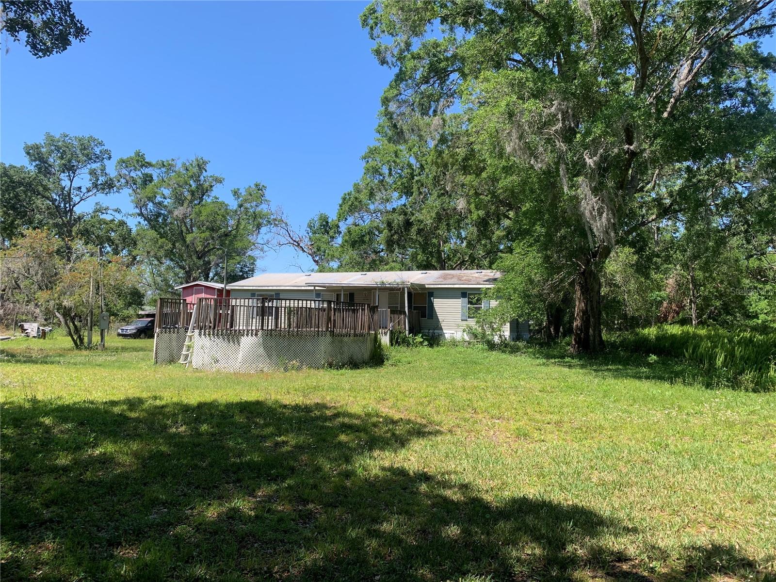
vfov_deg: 53.1
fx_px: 583
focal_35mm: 26
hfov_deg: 67.3
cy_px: 291
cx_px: 388
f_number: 1.8
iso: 25
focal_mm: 4.25
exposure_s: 1/1163
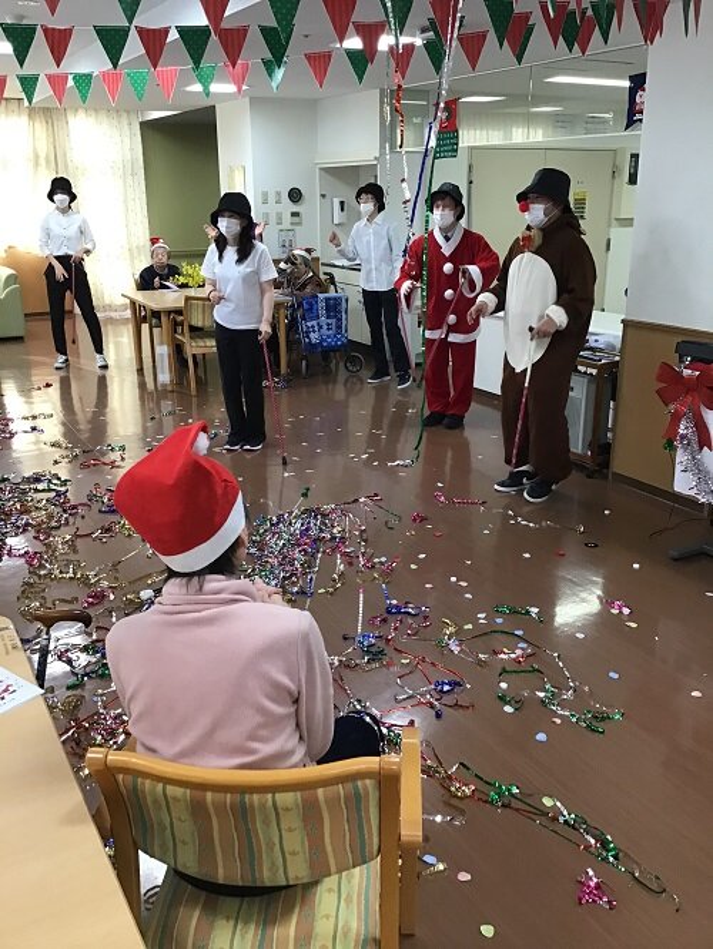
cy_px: 474
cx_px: 356
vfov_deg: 58.3
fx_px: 851
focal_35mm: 31
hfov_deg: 45.5
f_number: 2.4
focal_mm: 3.3
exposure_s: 1/30
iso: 50
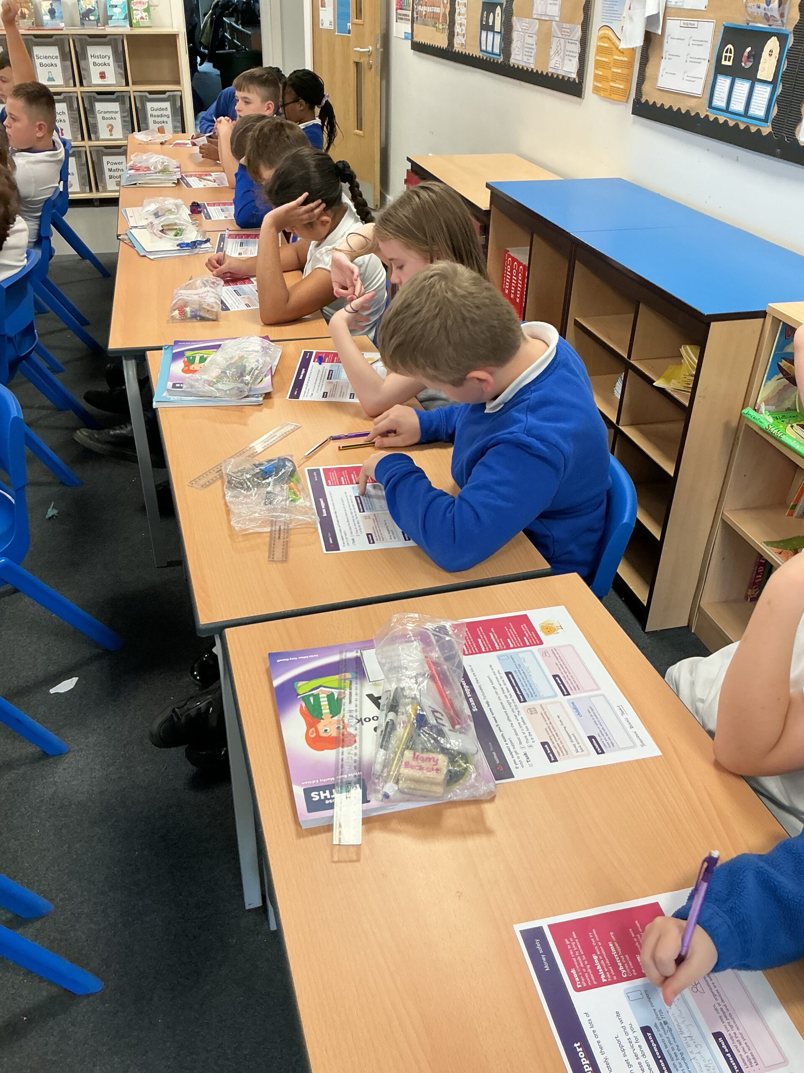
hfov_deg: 48.2
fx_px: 898
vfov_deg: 61.7
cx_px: 402
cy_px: 536
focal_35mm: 29
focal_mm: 3
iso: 80
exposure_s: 1/60
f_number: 1.8
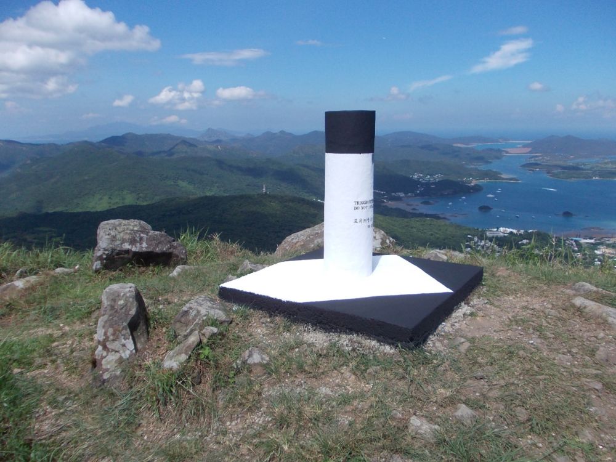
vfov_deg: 49.7
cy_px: 231
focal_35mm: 28
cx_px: 308
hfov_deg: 63.4
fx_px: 498
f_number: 5.4
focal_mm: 4
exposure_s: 1/500
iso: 80
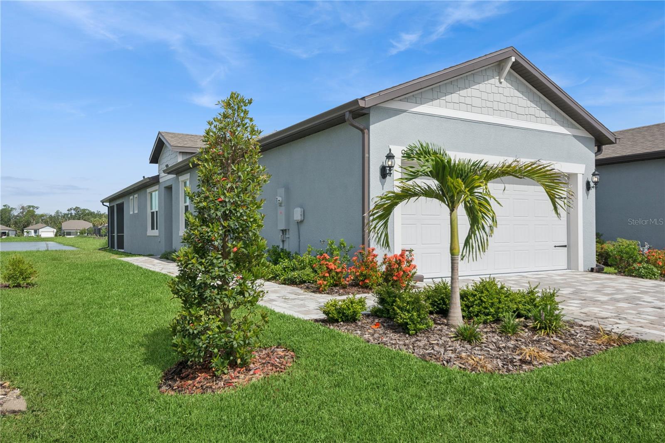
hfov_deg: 67.4
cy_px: 222
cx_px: 332
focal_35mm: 27
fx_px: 499
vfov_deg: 47.9
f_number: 8
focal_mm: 18
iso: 200
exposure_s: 1/800
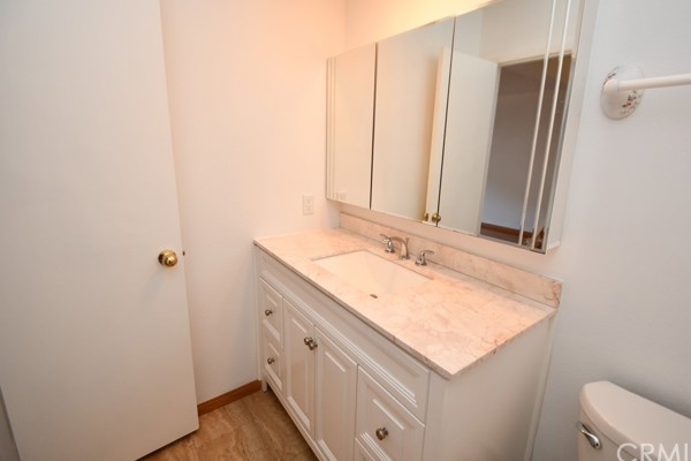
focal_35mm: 16
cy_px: 224
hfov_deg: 96.7
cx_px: 359
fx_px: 307
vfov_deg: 73.7
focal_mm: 10
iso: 450
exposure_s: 1/60
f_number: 4
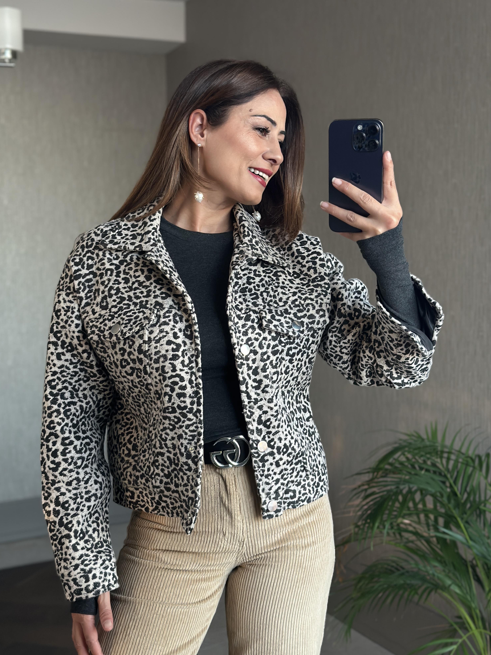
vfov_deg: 38.9
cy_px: 331
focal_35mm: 49
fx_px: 927
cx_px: 241
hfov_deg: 29.7
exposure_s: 1/60
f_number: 1.78
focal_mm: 6.86
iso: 250
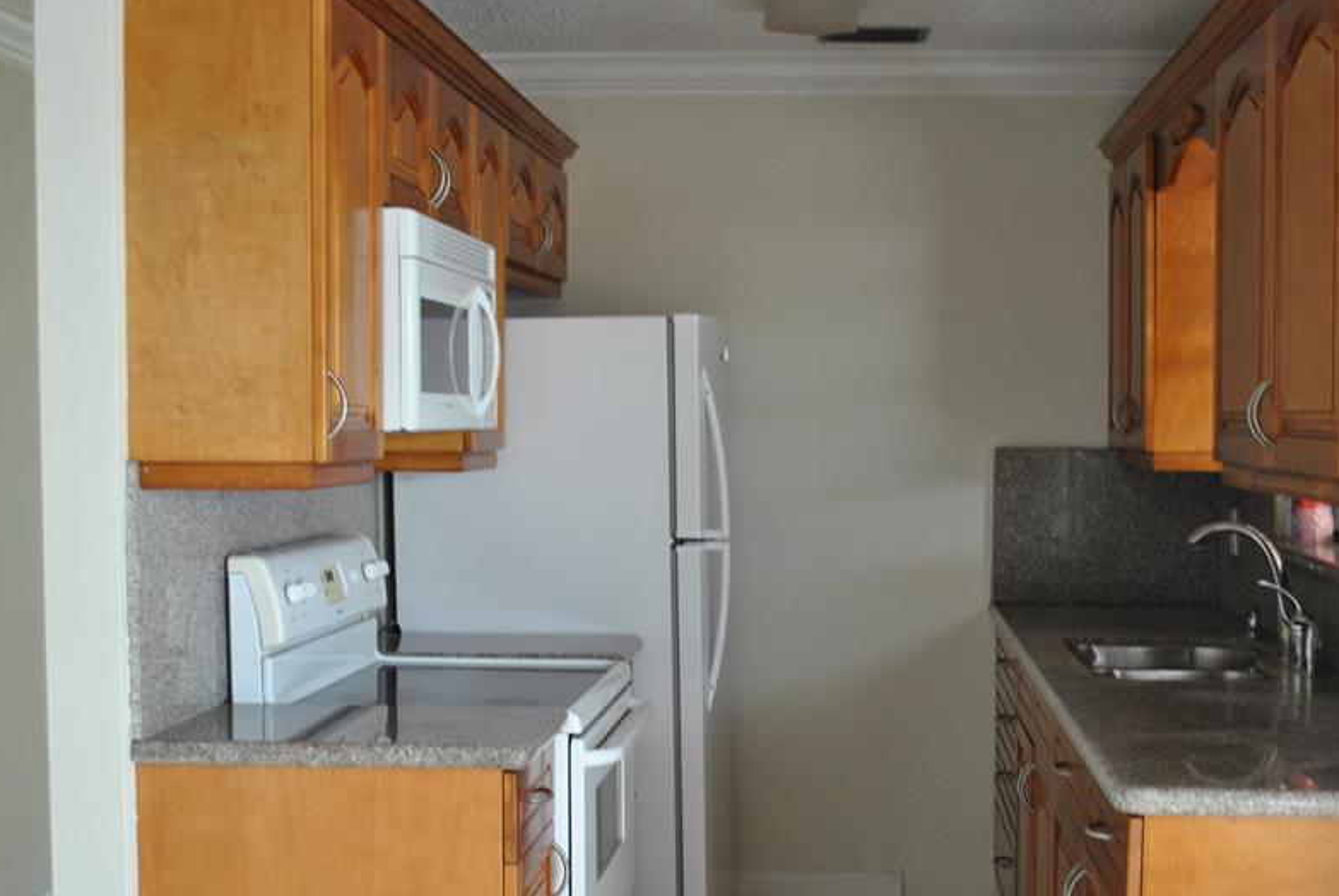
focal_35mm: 51
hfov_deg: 38.7
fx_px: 1899
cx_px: 771
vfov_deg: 26.5
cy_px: 526
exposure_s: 1/30
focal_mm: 26
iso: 320
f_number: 4.2
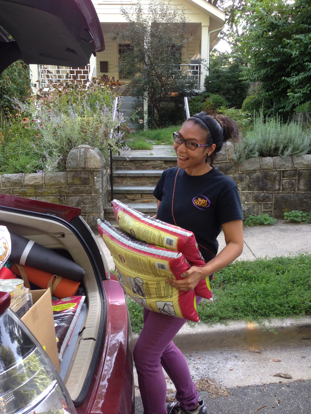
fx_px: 395
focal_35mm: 33
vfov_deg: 55.4
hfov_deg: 42.9
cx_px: 156
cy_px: 207
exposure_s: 1/60
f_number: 2.4
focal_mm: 4.12
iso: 64
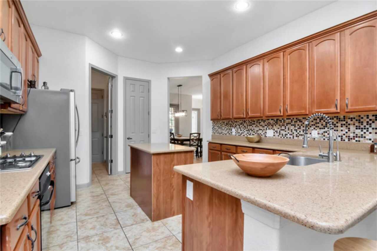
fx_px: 181
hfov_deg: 92.5
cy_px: 126
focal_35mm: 17
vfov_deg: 69.6
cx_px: 188
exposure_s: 1/20
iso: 1000
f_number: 11
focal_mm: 11.5
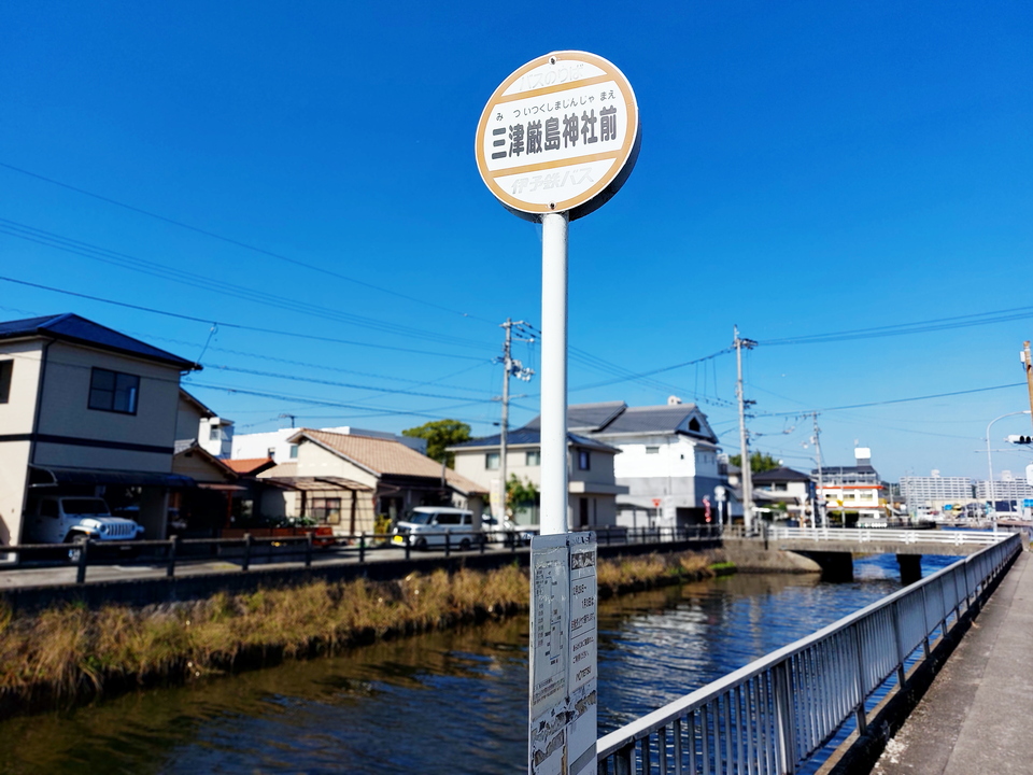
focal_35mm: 24
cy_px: 388
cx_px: 516
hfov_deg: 71.6
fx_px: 716
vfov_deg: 56.8
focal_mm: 5.23
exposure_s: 1/2874
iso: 25
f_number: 1.8
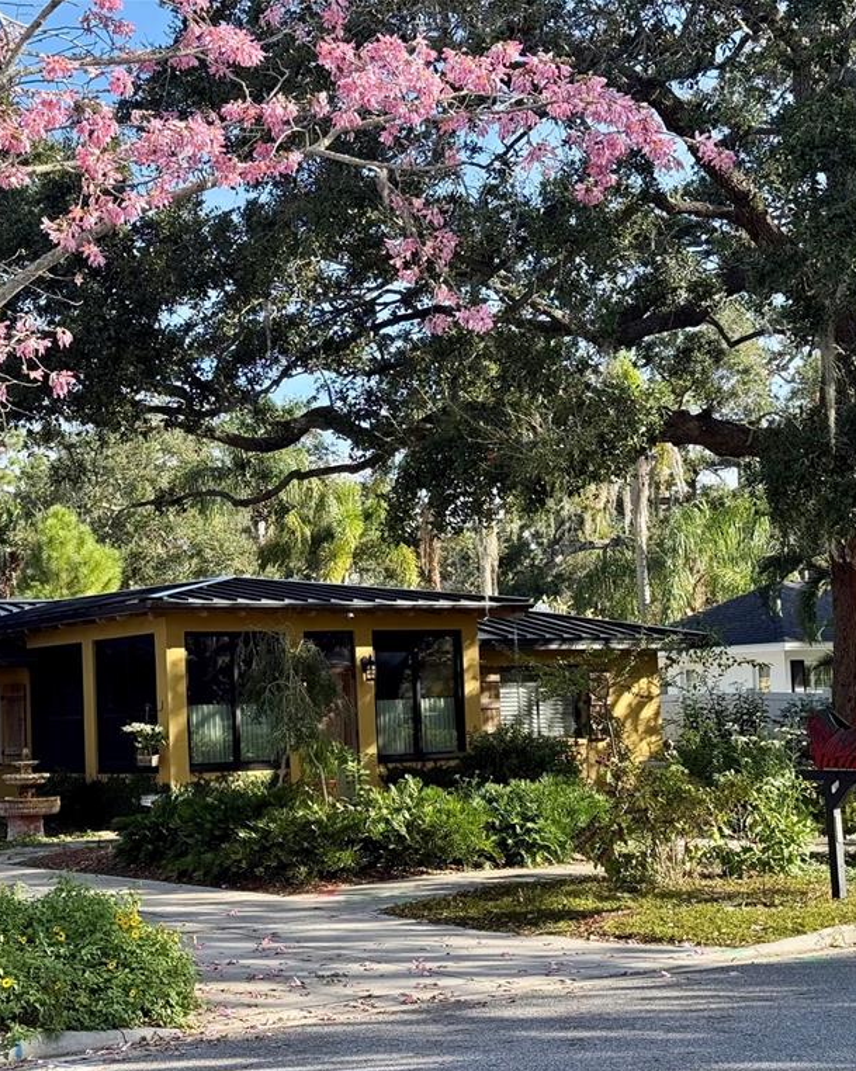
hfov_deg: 24.1
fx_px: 1996
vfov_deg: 30.0
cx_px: 285
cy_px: 538
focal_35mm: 63
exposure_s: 1/855
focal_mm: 6.76
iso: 64
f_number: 1.78
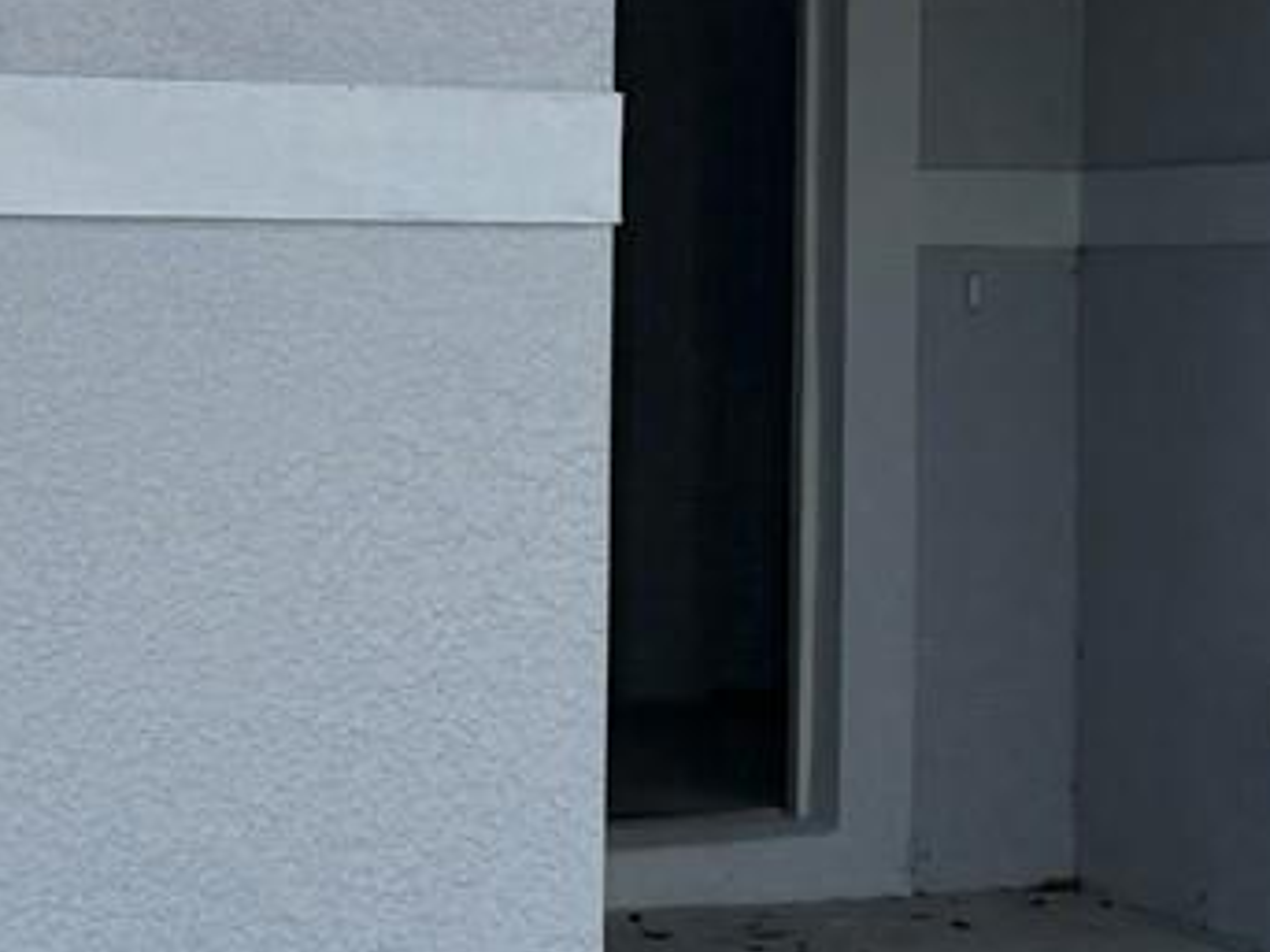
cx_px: 970
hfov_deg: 17.5
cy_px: 185
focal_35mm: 112
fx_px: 4108
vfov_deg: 13.1
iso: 100
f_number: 1.78
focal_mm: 6.76
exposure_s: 1/7353
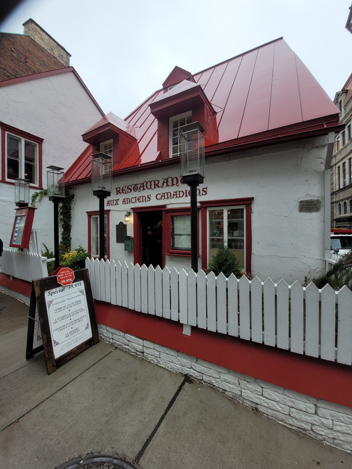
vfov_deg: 106.2
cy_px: 234
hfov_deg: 89.9
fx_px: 176
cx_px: 176
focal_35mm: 13
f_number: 2.2
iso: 40
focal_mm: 1.74
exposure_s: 1/185
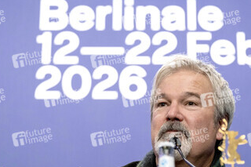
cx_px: 121
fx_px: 864
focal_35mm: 124
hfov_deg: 16.5
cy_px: 78
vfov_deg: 11.0
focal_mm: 58.7
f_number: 2.8
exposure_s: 1/550
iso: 2000
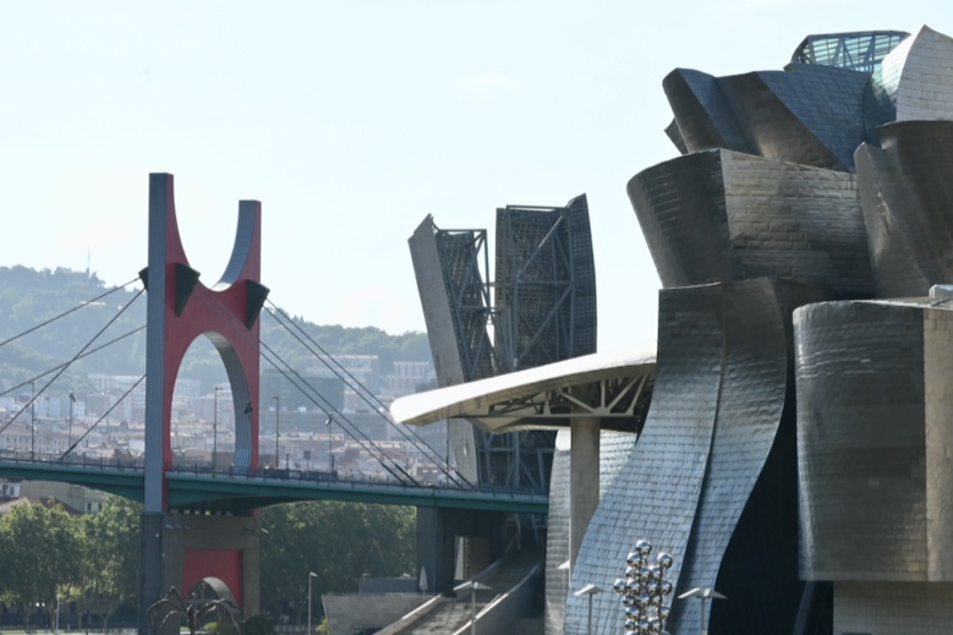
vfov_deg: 12.1
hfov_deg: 17.7
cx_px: 919
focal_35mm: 113
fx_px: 2991
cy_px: 527
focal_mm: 55
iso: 400
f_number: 16
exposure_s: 1/250
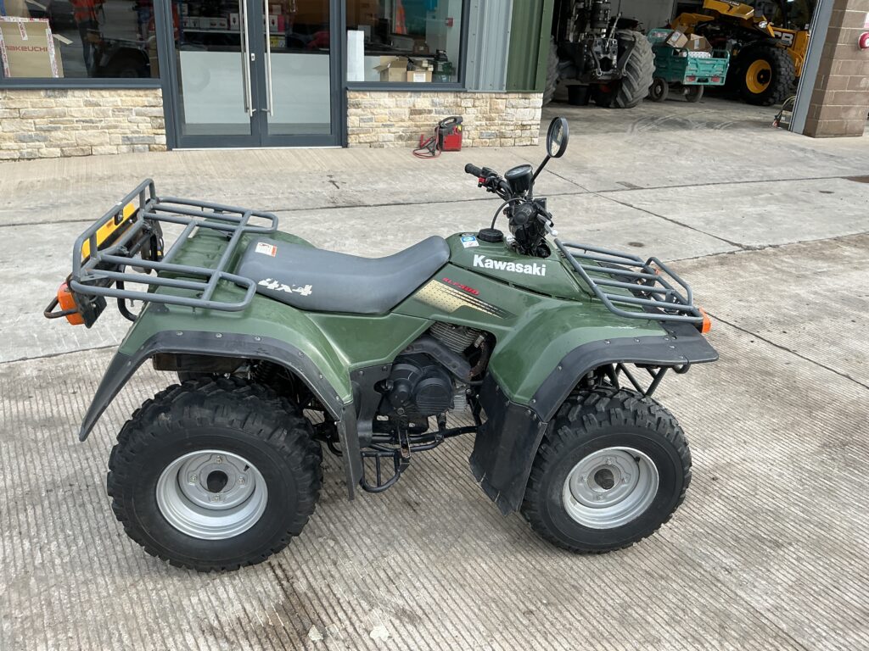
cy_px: 326
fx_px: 703
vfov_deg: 49.7
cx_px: 434
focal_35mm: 28
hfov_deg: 63.4
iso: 20
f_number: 1.8
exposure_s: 1/220
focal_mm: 3
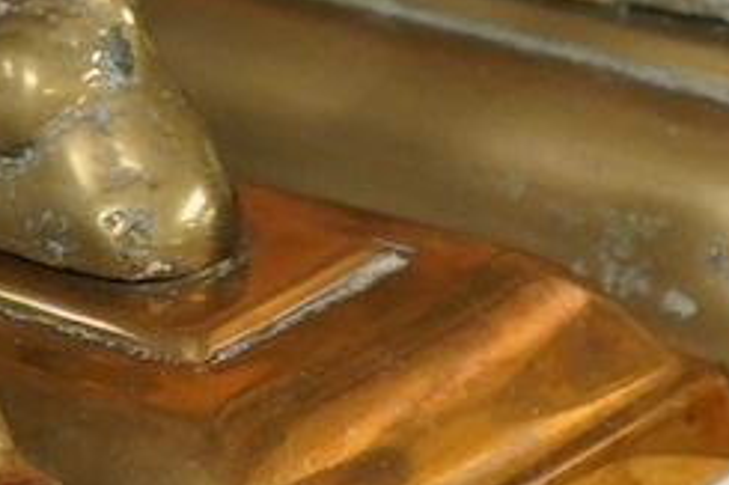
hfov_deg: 6.9
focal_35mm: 295
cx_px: 1192
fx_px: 5970
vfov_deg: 4.6
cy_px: -614
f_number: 7.1
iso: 2500
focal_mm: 42
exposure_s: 1/80
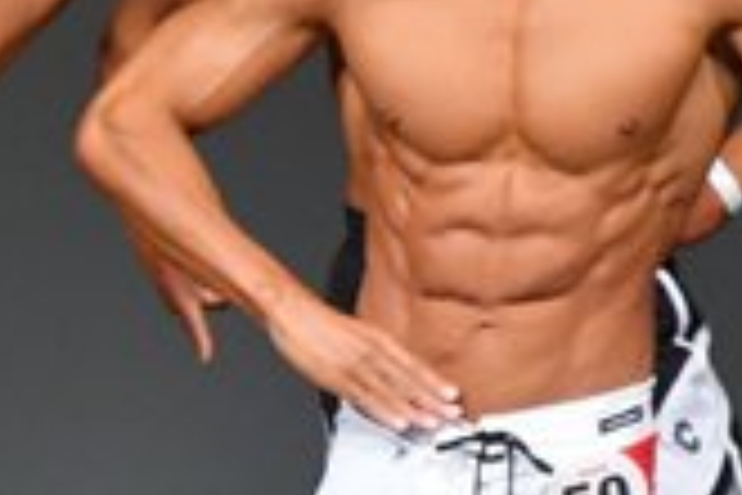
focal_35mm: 1483
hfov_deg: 1.4
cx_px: -438
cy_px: 540
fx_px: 30564
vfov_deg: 0.9
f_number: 5.6
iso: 4000
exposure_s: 1/400
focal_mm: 210
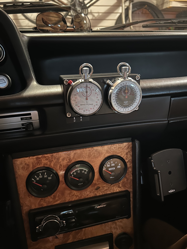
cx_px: 94
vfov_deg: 67.3
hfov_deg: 53.1
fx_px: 187
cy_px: 124
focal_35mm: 26
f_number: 1.5
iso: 640
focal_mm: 5.7
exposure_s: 1/12
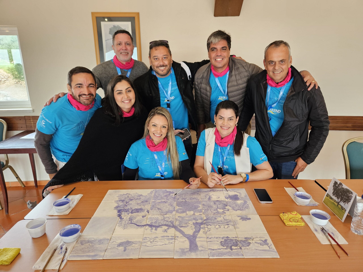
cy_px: 136
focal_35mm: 23
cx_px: 182
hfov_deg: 73.9
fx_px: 241
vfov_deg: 58.9
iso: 200
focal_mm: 5.4
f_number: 1.8
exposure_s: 1/100
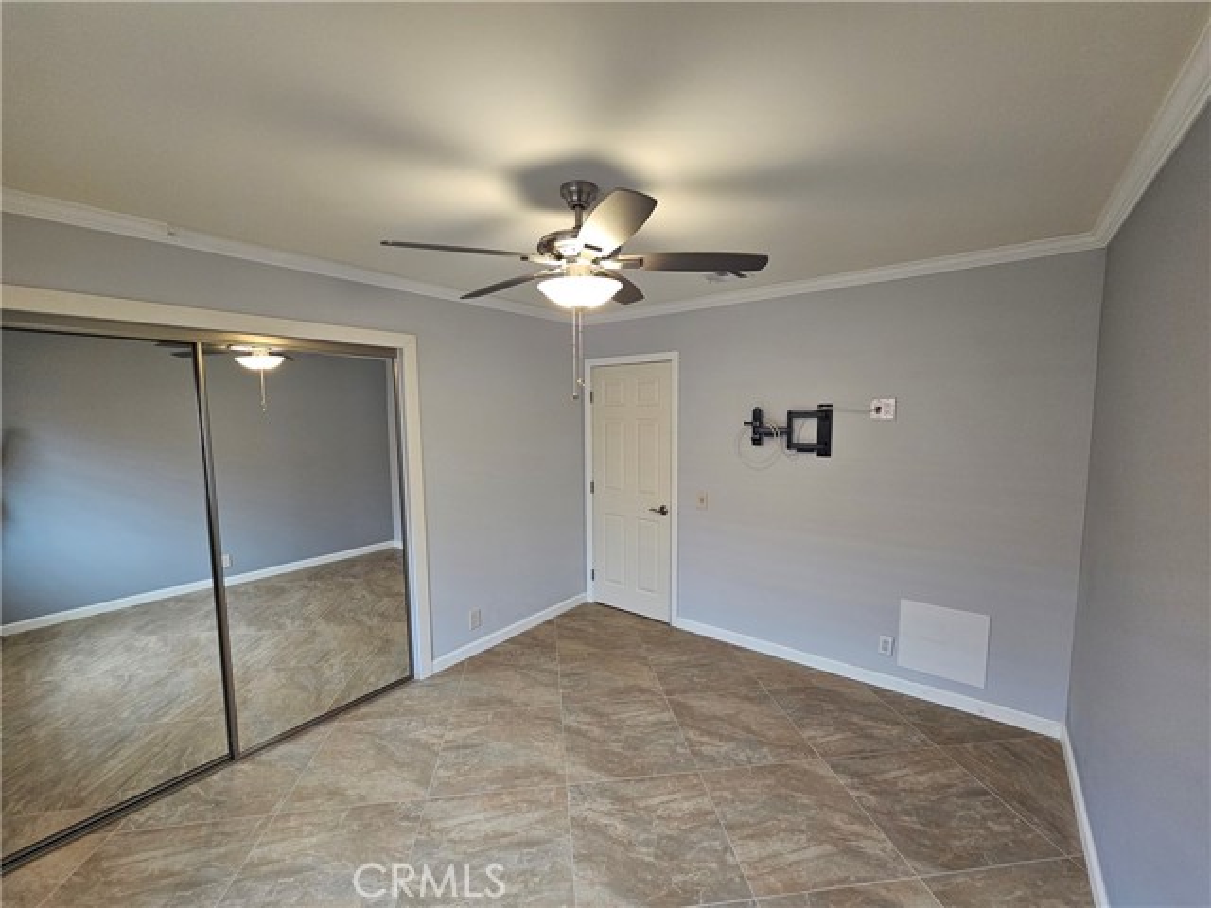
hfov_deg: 106.2
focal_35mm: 13
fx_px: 455
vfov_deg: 89.9
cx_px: 606
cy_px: 454
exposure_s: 1/60
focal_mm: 2.2
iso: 200
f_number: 2.2
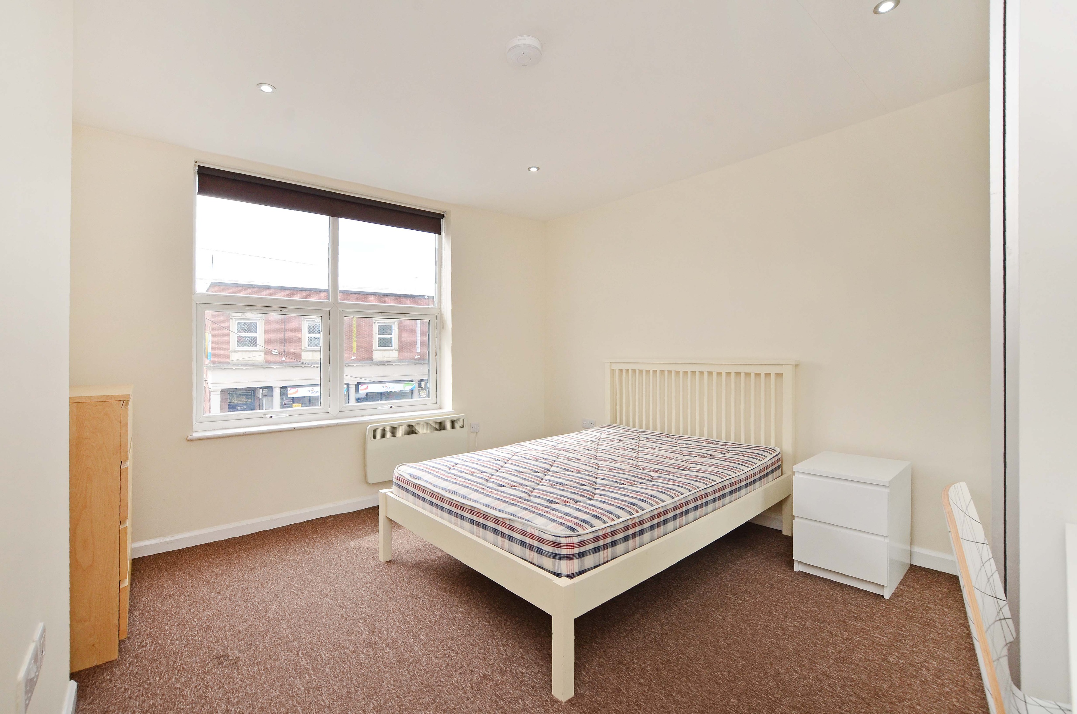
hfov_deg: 100.5
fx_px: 448
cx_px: 538
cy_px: 357
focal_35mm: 15
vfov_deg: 77.1
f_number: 9
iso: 320
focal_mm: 10
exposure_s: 1/60
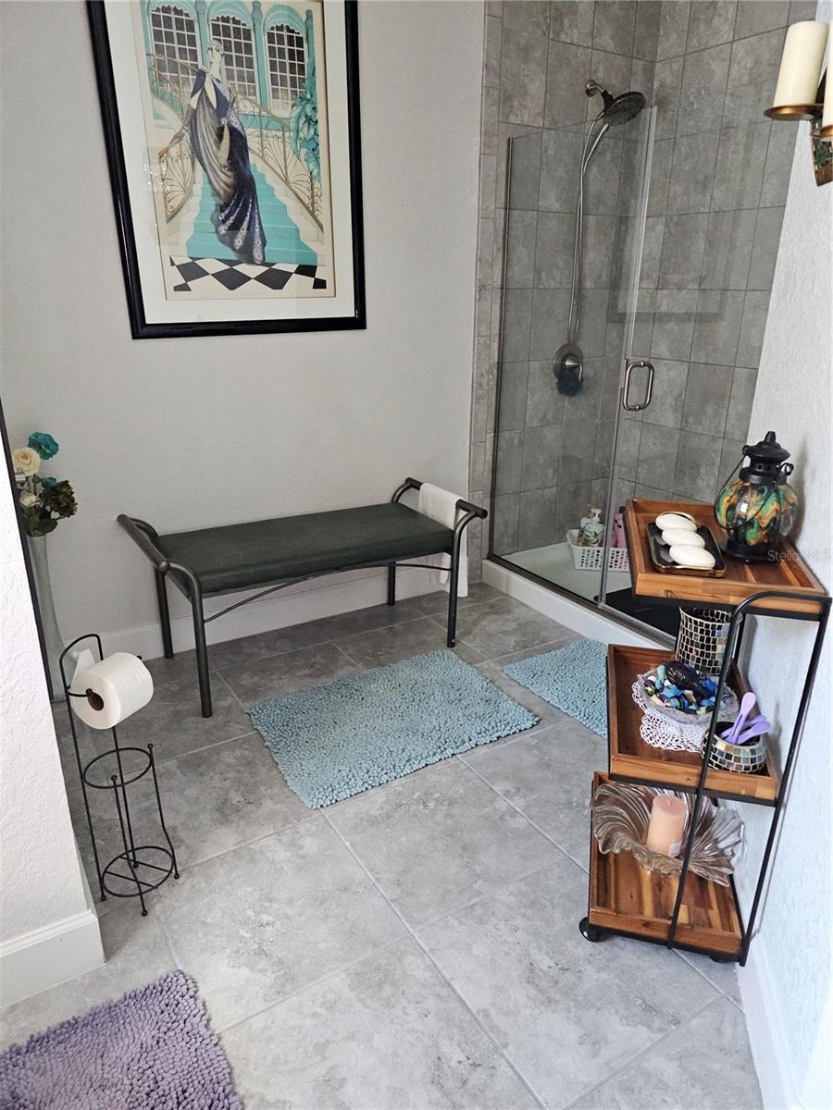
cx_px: 416
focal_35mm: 23
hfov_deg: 58.9
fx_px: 738
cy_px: 555
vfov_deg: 73.9
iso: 800
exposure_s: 1/120
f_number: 1.7
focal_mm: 6.3
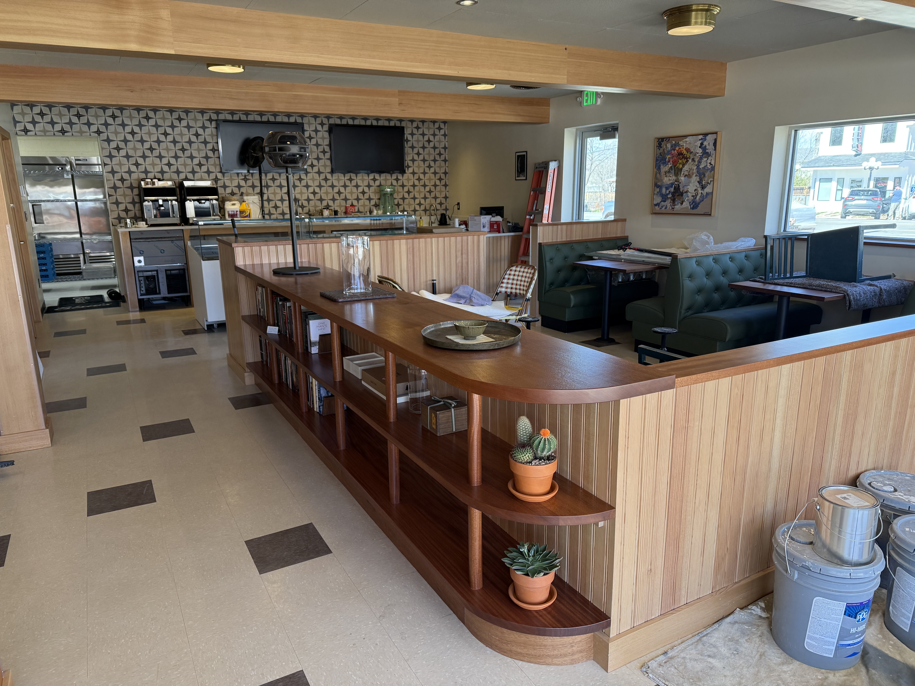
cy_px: 343
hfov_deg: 71.6
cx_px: 458
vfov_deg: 56.8
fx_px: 634
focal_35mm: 24
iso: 160
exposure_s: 1/196
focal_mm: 6.76
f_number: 1.78
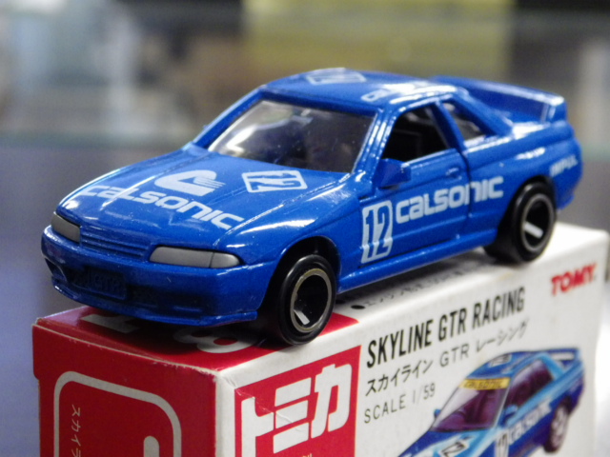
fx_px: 2344
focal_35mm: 133
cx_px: 305
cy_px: 228
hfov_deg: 14.8
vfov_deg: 11.1
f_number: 5
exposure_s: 1/30
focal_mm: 23.8
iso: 1000
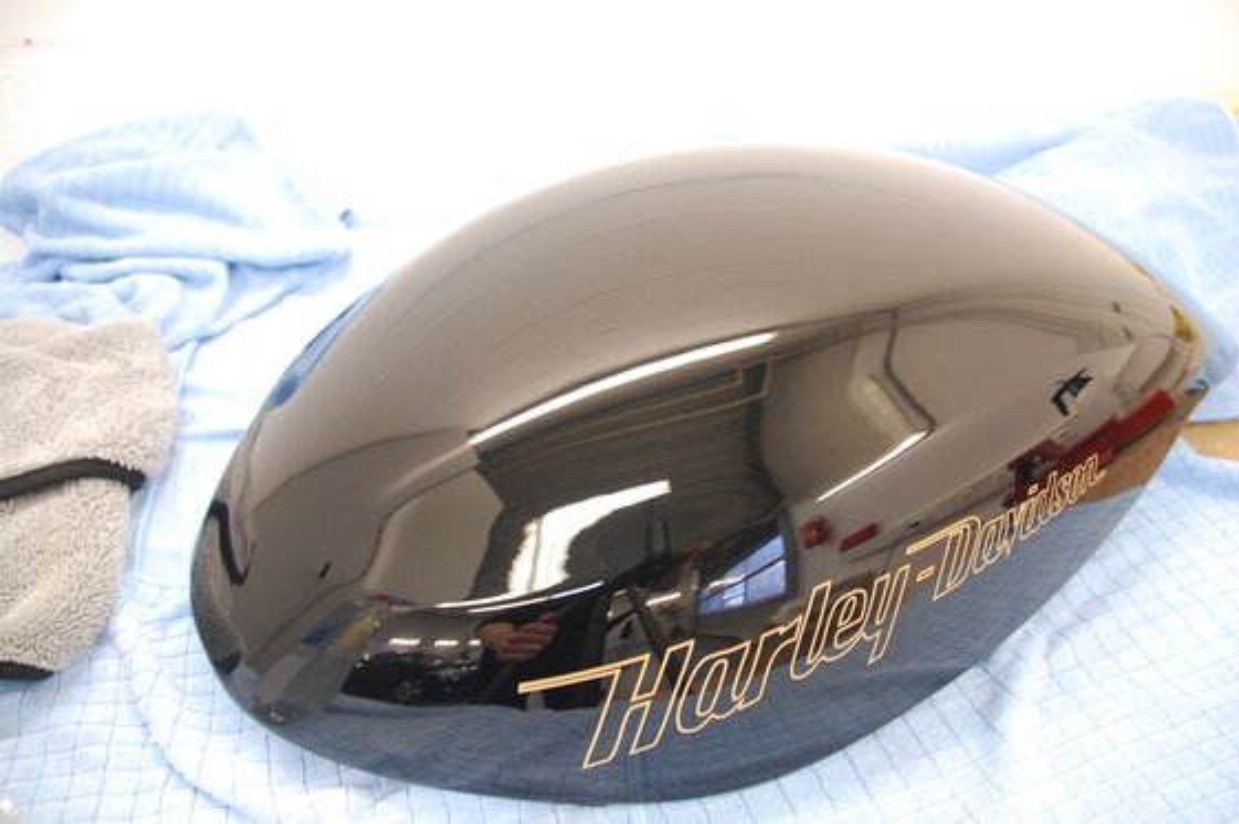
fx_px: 928
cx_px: 620
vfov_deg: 47.8
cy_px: 412
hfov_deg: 67.4
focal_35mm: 27
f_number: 3.5
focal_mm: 18
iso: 720
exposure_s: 1/30
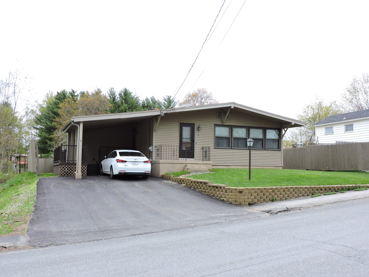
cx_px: 184
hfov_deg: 52.6
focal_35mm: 35
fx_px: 373
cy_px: 138
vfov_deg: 40.7
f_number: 3.3
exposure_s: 1/200
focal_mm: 6.2
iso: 100
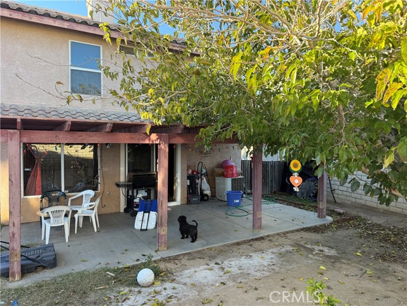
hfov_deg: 71.6
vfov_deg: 56.8
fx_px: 282
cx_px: 204
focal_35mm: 24
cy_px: 153
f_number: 1.78
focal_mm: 6.76
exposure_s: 1/504
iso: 100
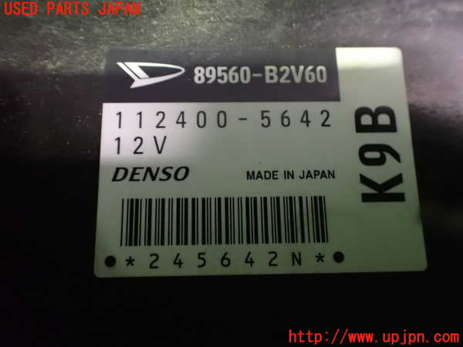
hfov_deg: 60.0
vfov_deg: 46.8
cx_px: 232
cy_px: 174
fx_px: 401
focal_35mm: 30
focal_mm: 5.4
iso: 1600
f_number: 2.3
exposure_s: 1/30
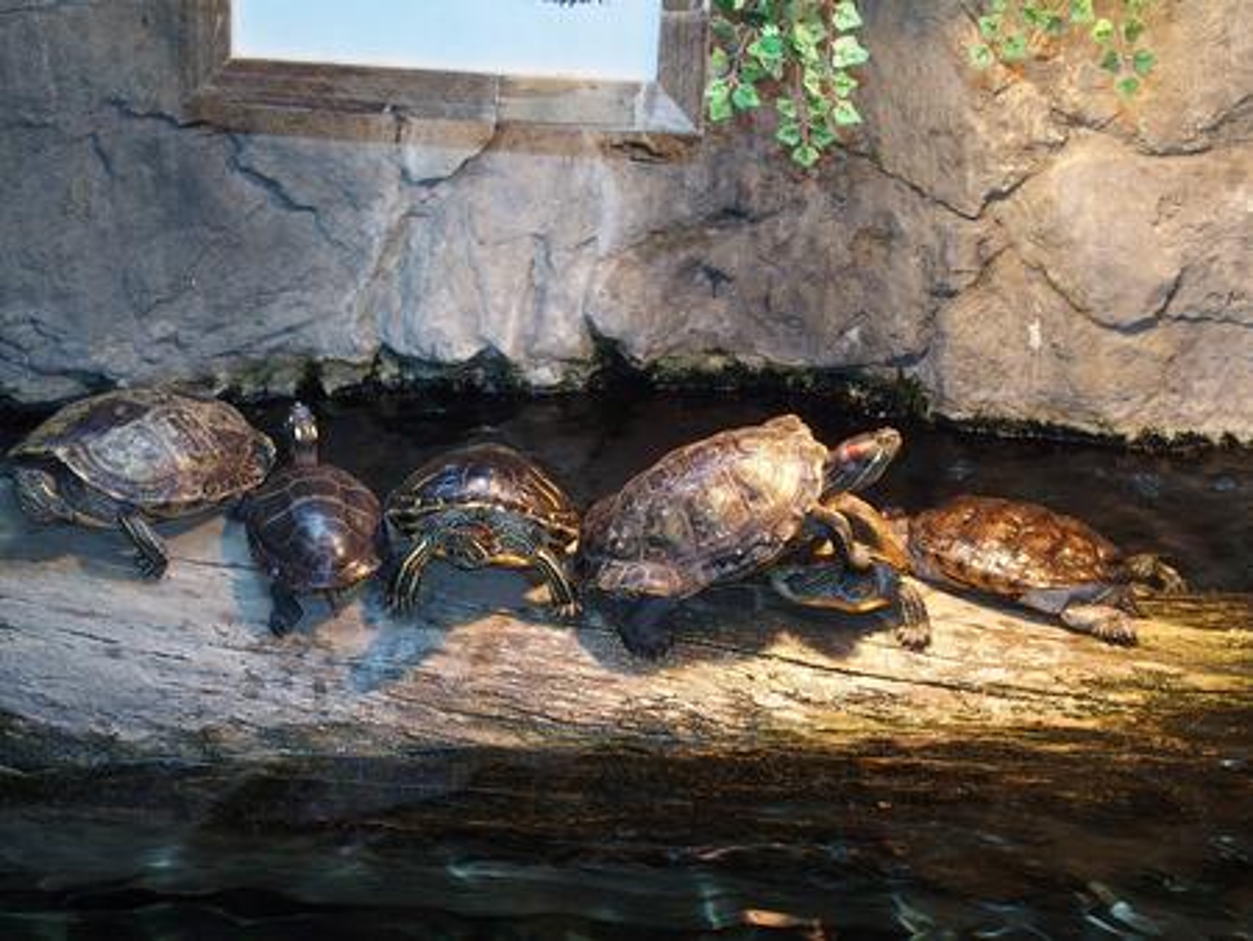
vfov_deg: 23.7
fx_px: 2245
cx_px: 626
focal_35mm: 62
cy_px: 470
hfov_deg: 31.2
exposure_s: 1/60
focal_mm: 13.2
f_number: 2.8
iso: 400
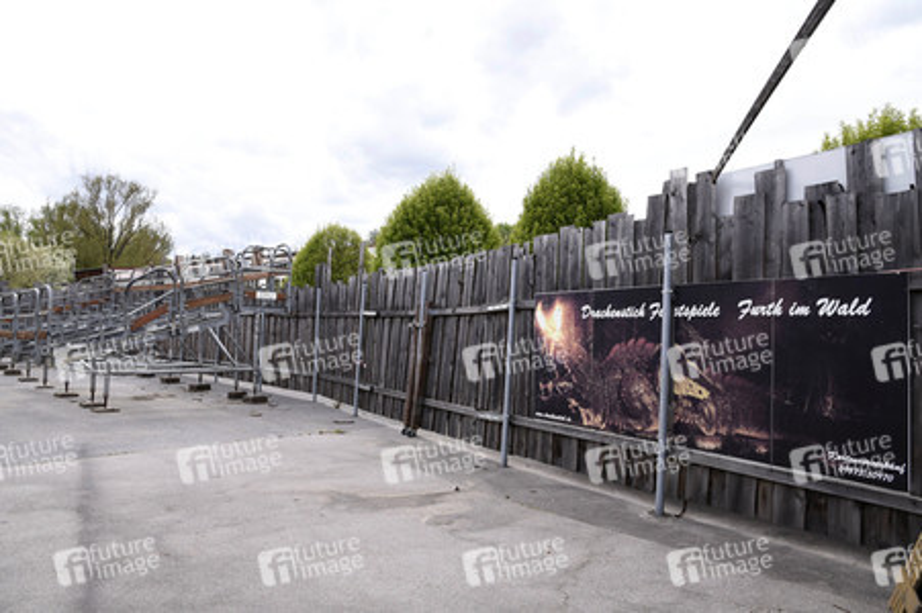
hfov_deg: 73.8
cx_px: 461
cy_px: 306
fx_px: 614
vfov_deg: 53.1
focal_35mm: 24
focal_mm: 24
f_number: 11
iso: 500
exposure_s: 1/160
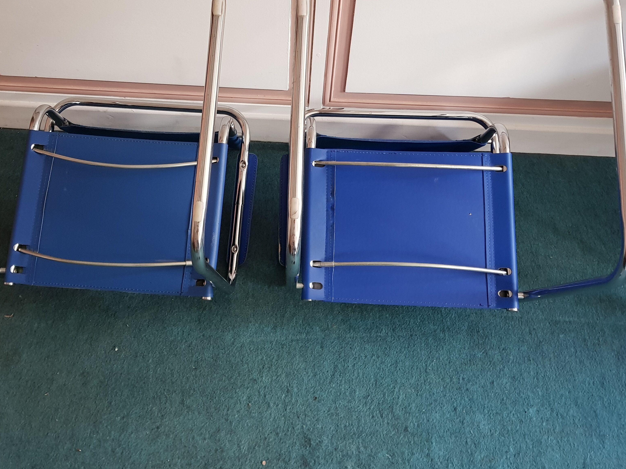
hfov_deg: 53.8
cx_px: 274
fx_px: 615
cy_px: 175
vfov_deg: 41.5
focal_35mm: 34
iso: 200
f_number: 1.7
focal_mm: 4.2
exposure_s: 1/29
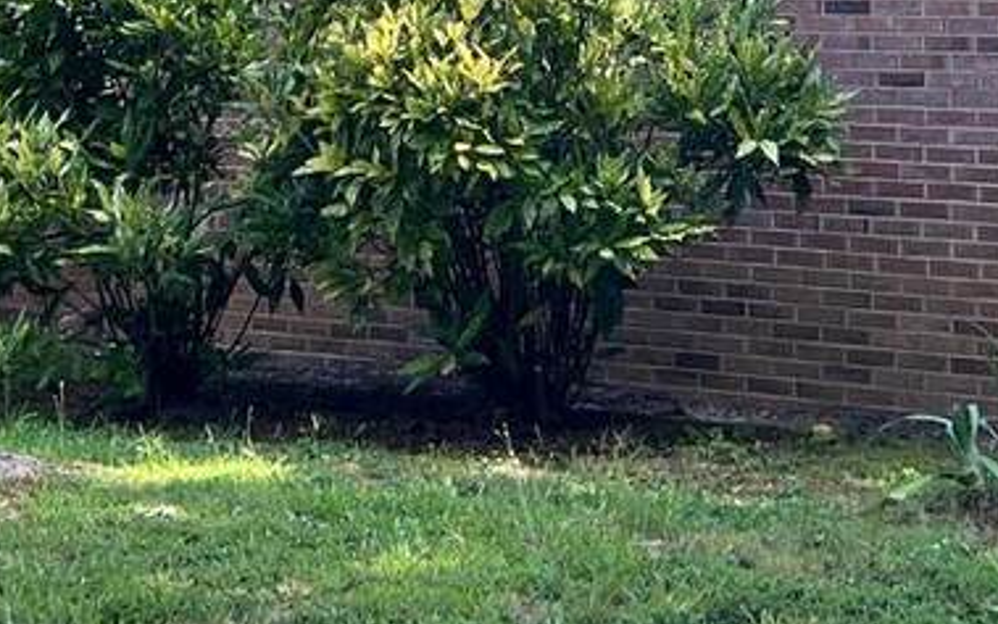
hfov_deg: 22.3
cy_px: -405
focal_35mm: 93
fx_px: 2530
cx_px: 482
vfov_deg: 13.0
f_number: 1.5
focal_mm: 5.7
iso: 50
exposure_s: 1/374
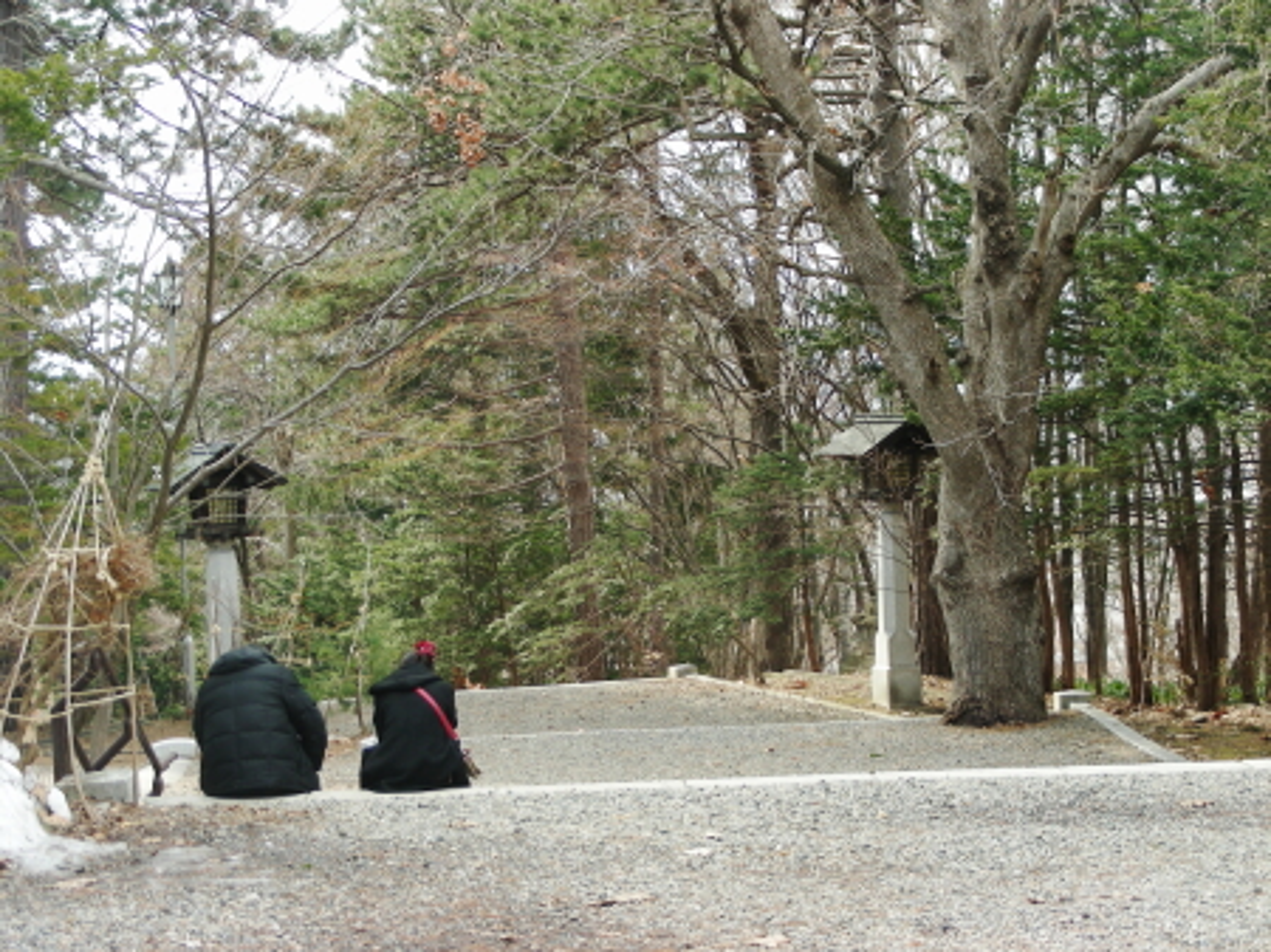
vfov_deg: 18.6
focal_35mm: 79
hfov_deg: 24.7
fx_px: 2899
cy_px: 476
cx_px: 636
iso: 50
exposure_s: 1/78.1
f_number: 3.5
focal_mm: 13.2
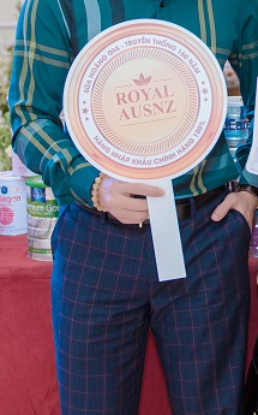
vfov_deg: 18.6
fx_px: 1240
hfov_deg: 11.7
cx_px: 296
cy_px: 22
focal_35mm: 110
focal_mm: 31
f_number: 2.8
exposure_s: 1/160
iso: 640
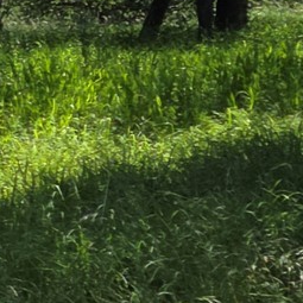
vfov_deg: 10.7
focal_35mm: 163
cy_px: 39
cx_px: -724
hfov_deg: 8.3
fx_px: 1614
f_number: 1.8
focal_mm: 5.4
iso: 25
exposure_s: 1/1050
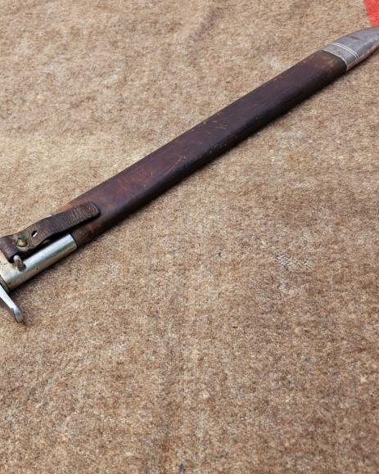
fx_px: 435
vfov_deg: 57.2
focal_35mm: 31
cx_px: 111
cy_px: 235
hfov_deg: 46.0
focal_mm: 5.4
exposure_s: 1/472
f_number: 1.8
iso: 25
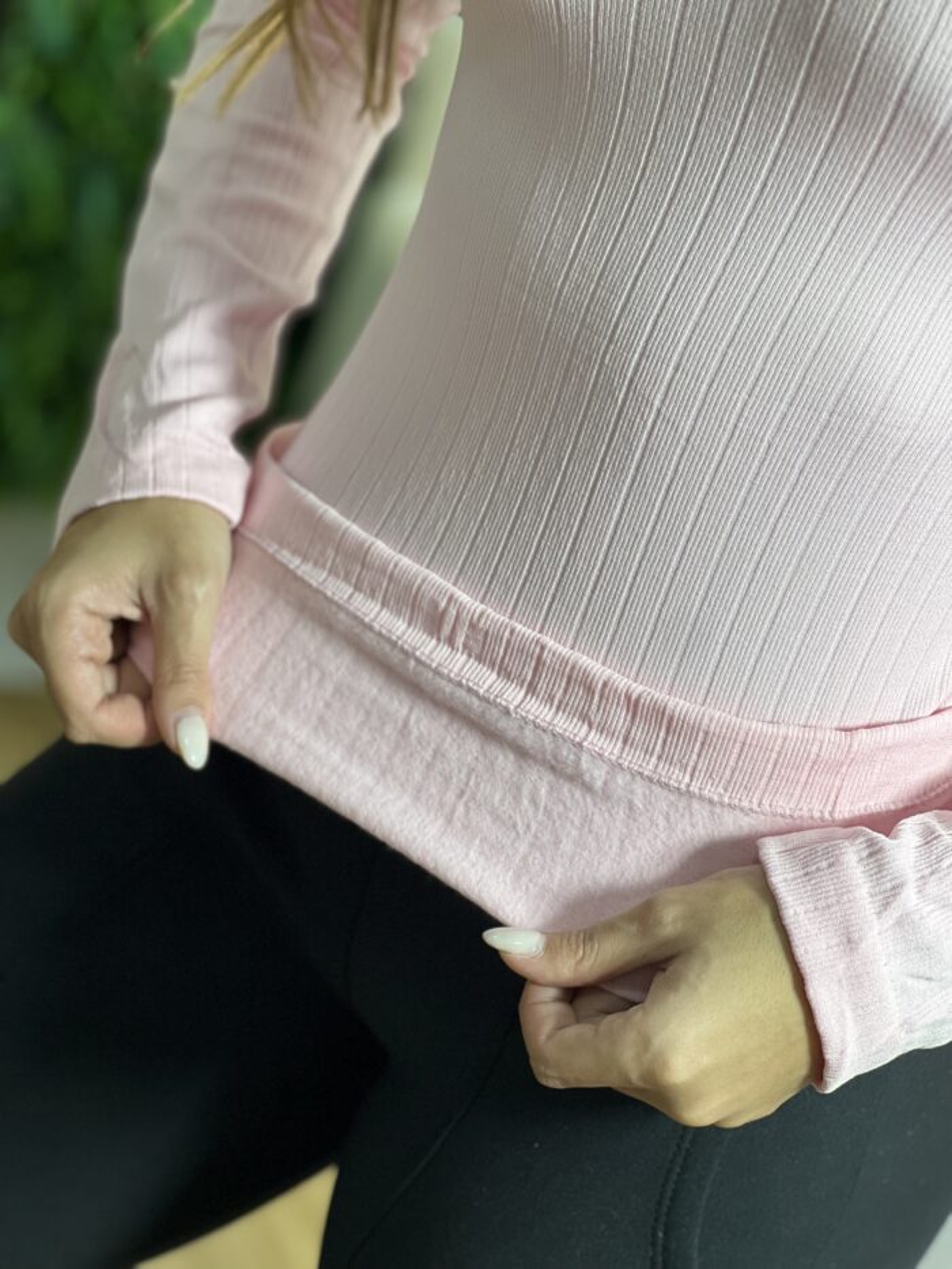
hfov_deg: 19.1
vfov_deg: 25.3
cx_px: 476
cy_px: 634
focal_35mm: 77
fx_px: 2823
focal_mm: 9
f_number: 2.8
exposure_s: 1/120
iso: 125
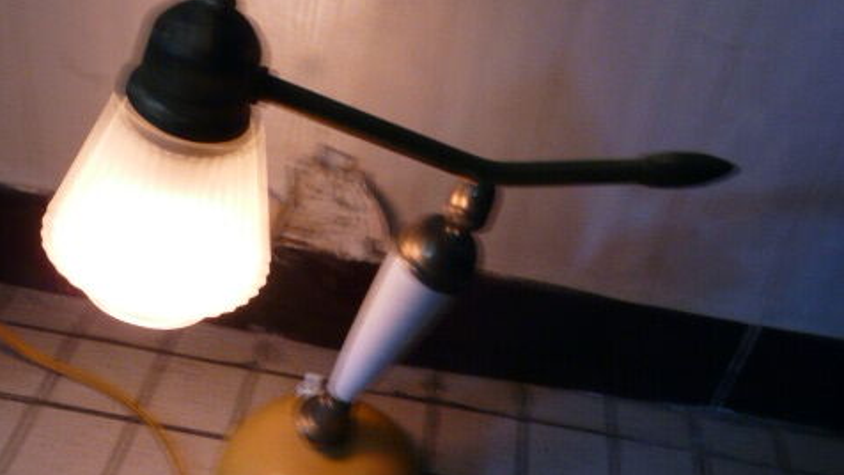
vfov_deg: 29.0
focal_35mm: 41
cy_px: 255
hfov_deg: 49.4
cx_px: 422
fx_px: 918
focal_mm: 4.6
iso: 200
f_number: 8
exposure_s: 1/3.2
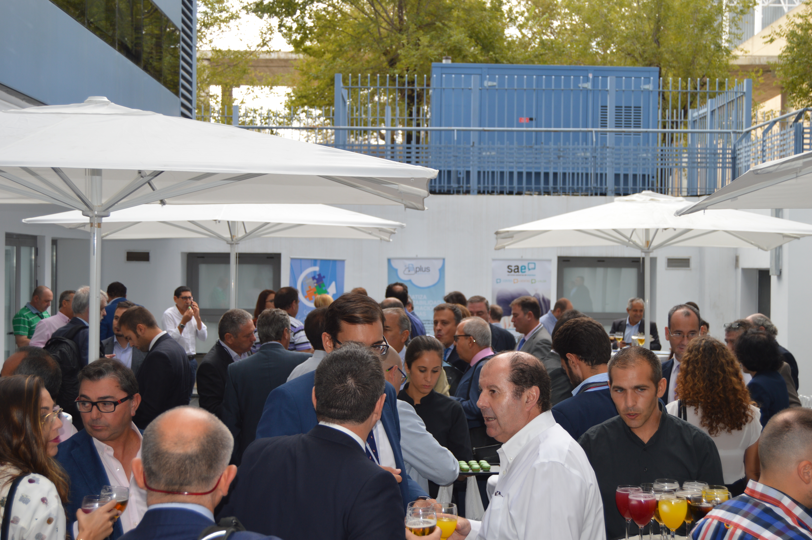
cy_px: 270
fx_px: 1183
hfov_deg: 37.9
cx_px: 406
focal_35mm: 52
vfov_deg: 25.7
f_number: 4.5
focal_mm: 35
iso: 125
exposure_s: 1/200
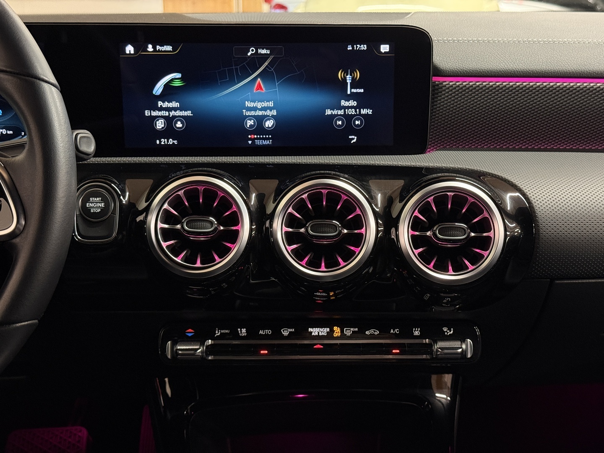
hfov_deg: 39.7
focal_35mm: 48
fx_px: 838
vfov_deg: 30.3
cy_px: 226
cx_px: 302
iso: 320
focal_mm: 6.76
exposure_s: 1/40
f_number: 1.78
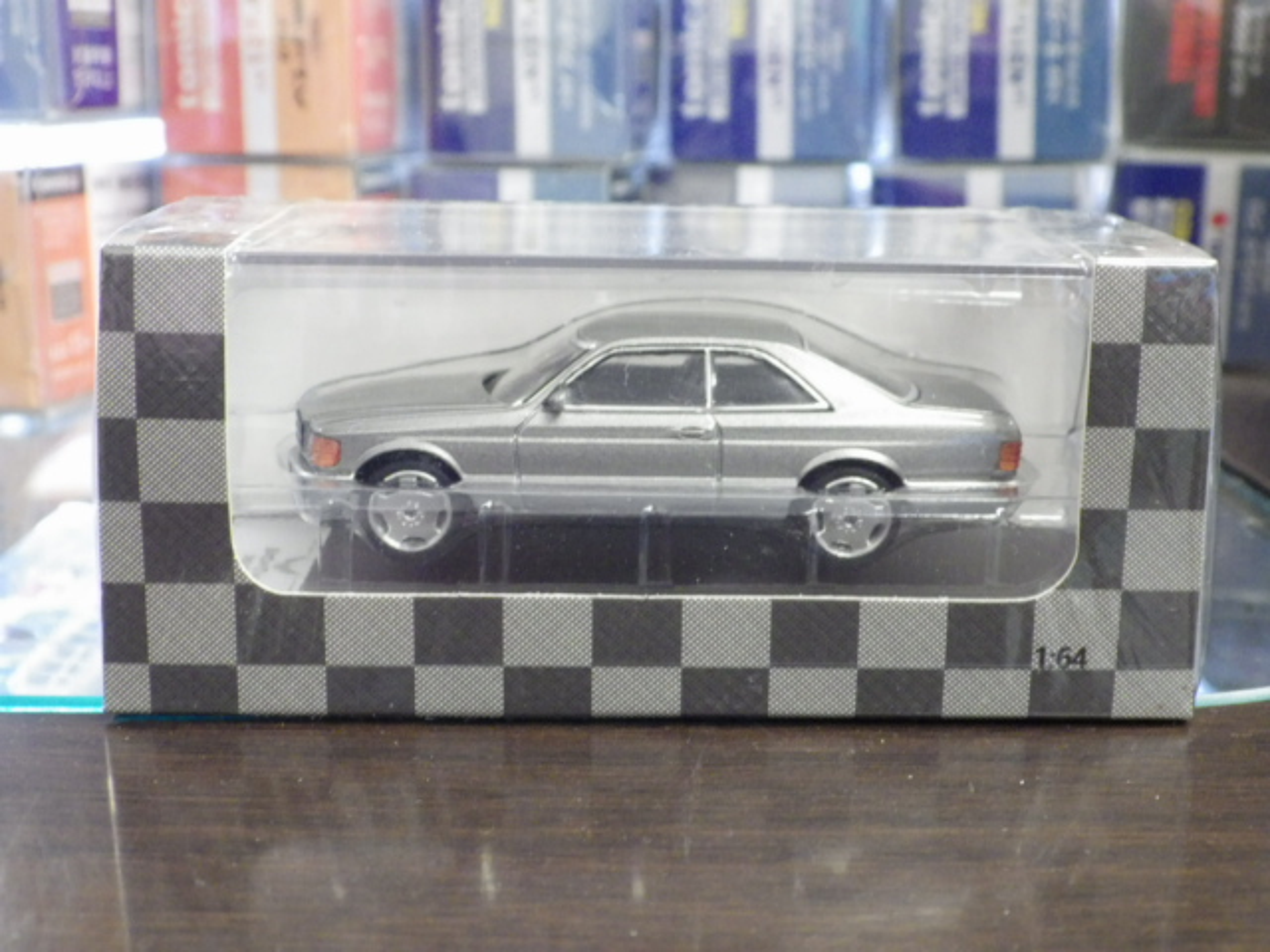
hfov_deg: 38.2
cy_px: 476
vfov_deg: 29.1
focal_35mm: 50
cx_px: 635
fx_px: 1834
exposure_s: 1/25
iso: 1000
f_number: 3.8
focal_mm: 9
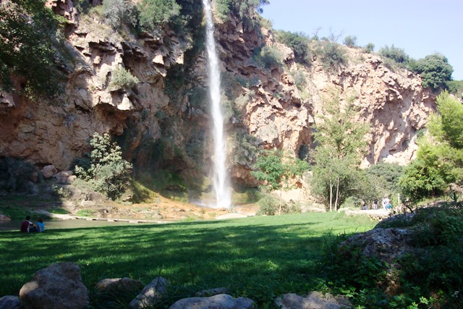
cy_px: 154
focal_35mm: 38
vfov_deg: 35.1
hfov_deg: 50.7
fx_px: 489
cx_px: 232
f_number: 4.8
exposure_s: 1/250
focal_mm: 8
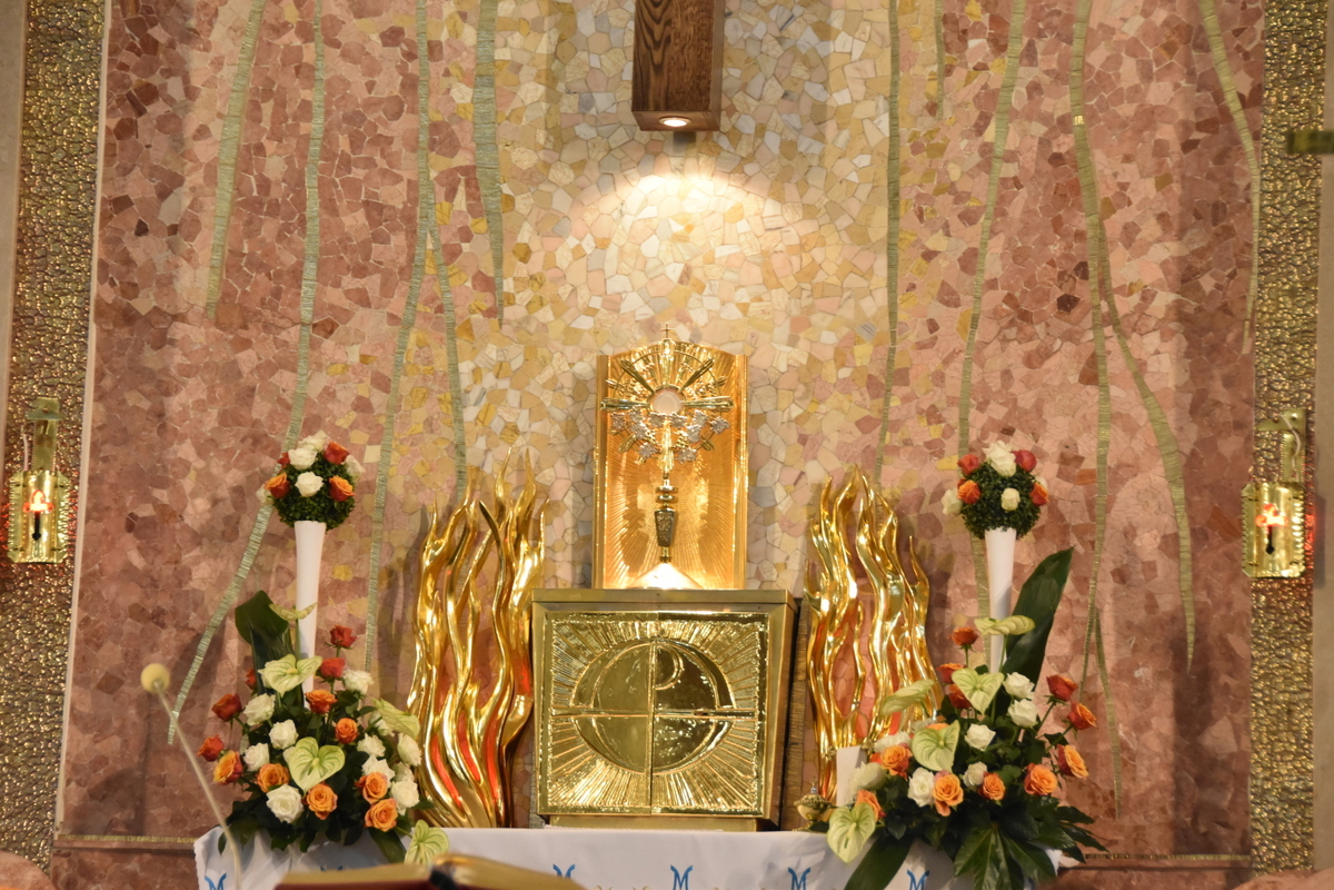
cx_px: 667
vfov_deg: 9.6
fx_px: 5280
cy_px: 445
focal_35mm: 142
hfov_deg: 14.4
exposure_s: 1/160
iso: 2200
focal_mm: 95
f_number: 5.3
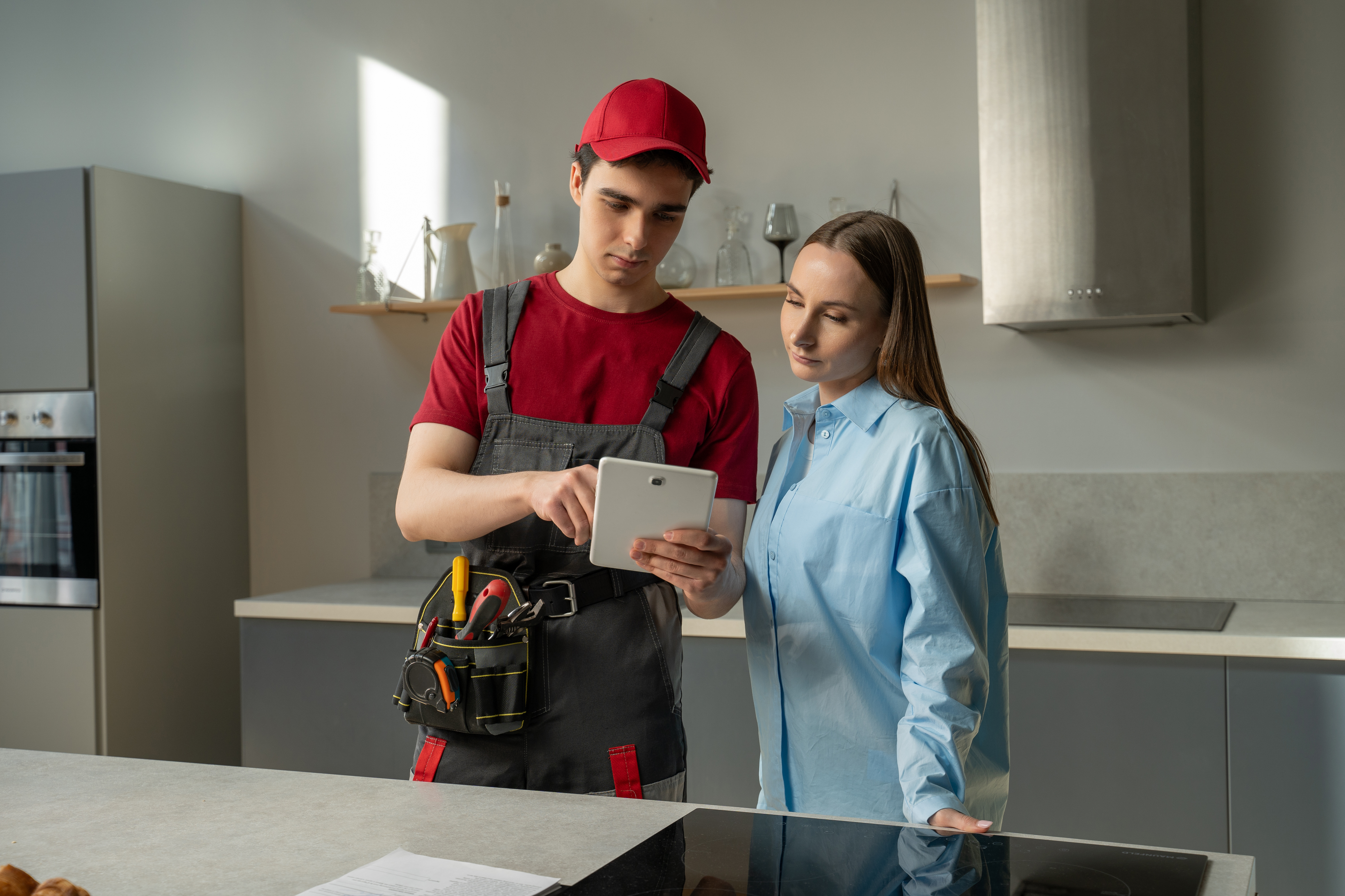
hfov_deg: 46.4
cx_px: 672
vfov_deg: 31.9
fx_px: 1569
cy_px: 448
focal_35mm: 42
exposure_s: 1/50
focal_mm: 42
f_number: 4.5
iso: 200
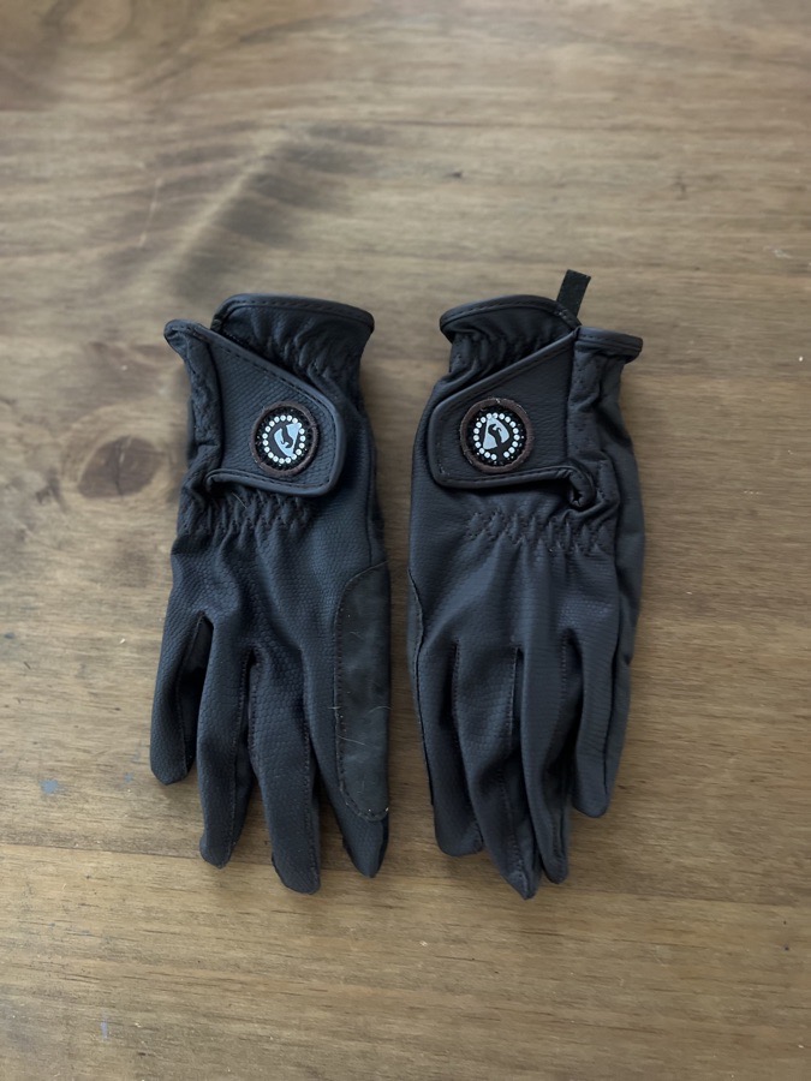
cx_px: 406
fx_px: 812
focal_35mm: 26
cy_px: 540
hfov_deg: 53.1
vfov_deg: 67.3
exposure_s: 1/30
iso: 800
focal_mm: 5.7
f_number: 1.5
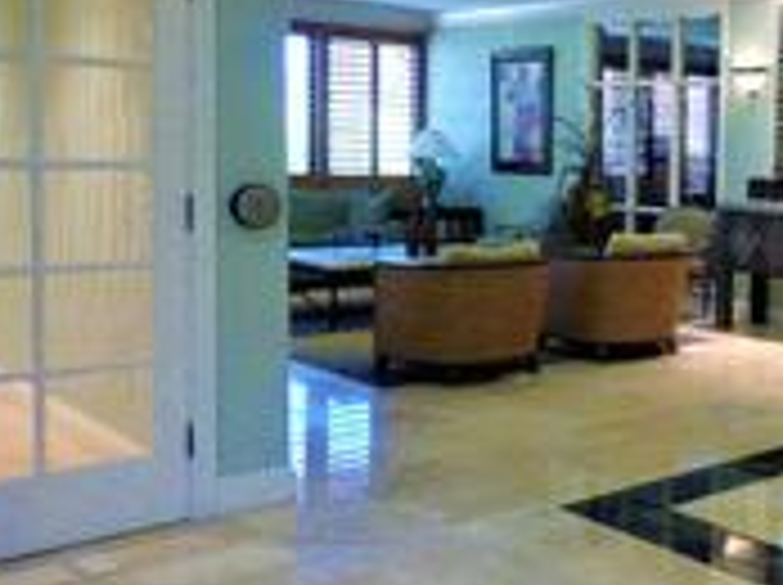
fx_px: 1039
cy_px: 216
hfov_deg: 37.4
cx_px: 765
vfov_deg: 31.3
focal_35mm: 46
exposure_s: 1/30
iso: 400
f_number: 2.8
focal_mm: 3.58
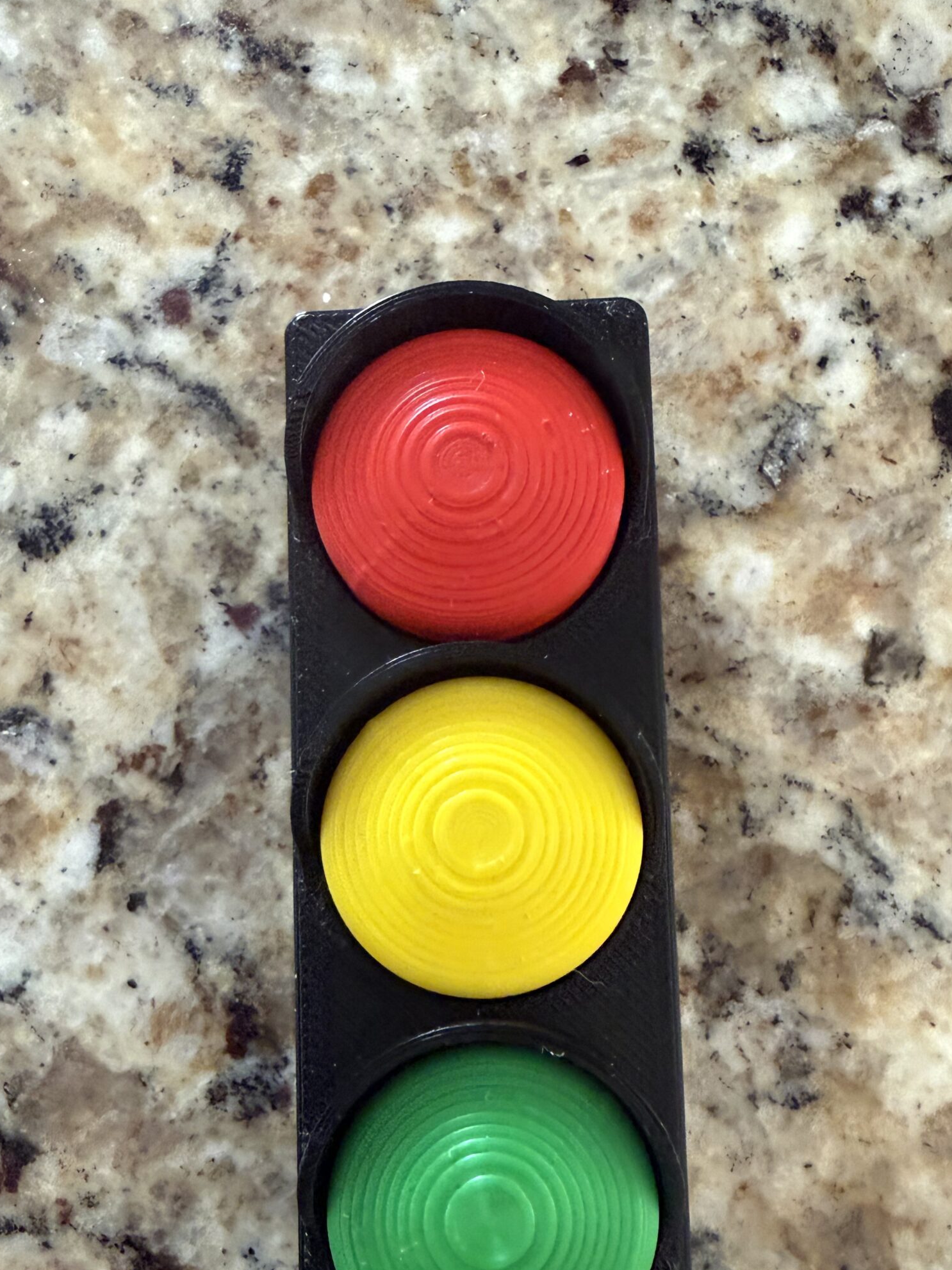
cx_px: 507
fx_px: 1137
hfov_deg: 45.4
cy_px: 807
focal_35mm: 31
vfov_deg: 57.5
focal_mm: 2.22
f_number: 2.2
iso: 800
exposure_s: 1/60
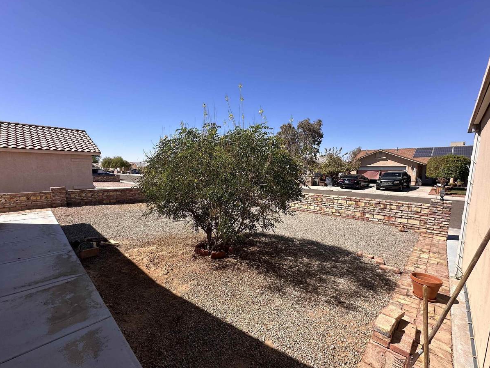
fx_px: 212
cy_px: 193
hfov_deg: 98.0
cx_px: 228
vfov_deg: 81.7
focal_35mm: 15
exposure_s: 1/1642
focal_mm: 2.22
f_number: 2.2
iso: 40
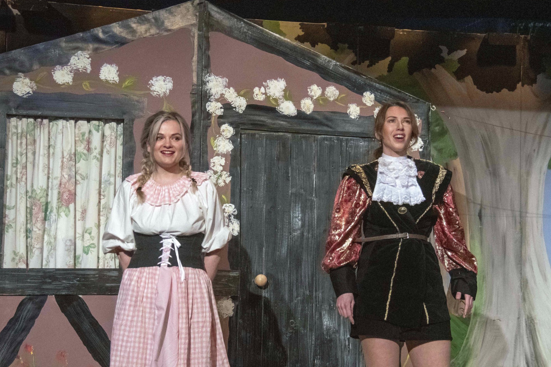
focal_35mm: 93
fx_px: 1423
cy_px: 186
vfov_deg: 14.7
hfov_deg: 21.9
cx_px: 274
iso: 6400
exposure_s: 1/125
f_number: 5.3
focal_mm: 60
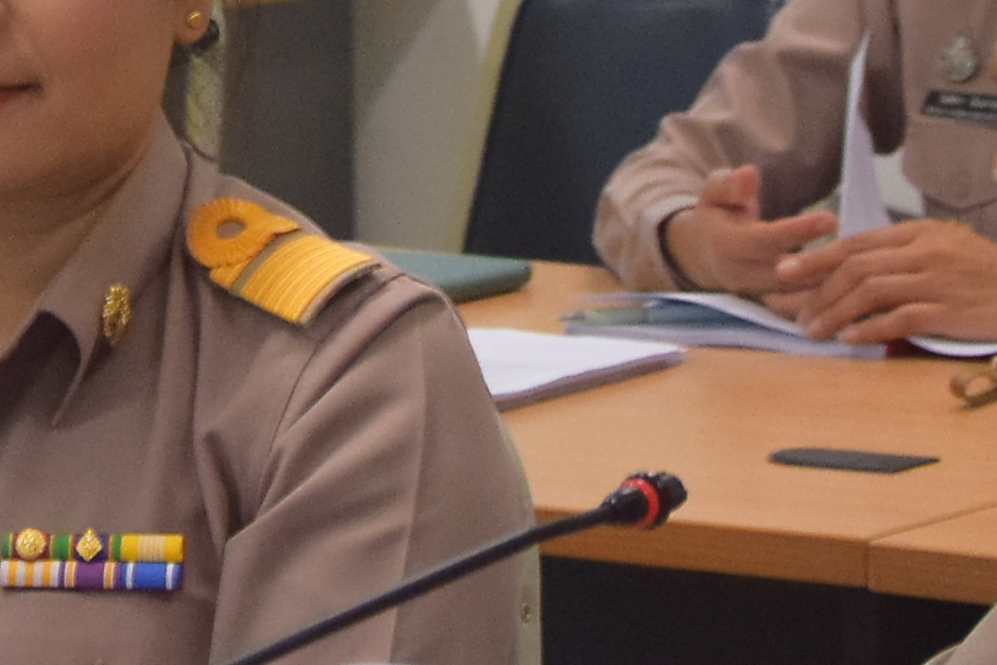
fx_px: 6962
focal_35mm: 251
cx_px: -97
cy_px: -319
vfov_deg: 5.4
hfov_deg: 8.1
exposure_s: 1/160
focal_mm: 35
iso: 1000
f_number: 4.5
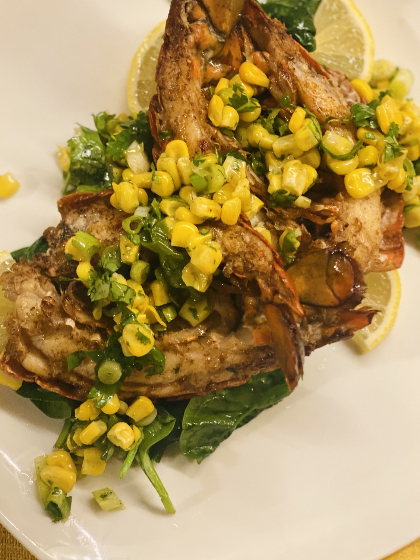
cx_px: 200
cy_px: 261
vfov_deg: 34.3
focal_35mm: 56
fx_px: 906
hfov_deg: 26.1
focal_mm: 6
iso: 320
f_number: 2
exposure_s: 1/40
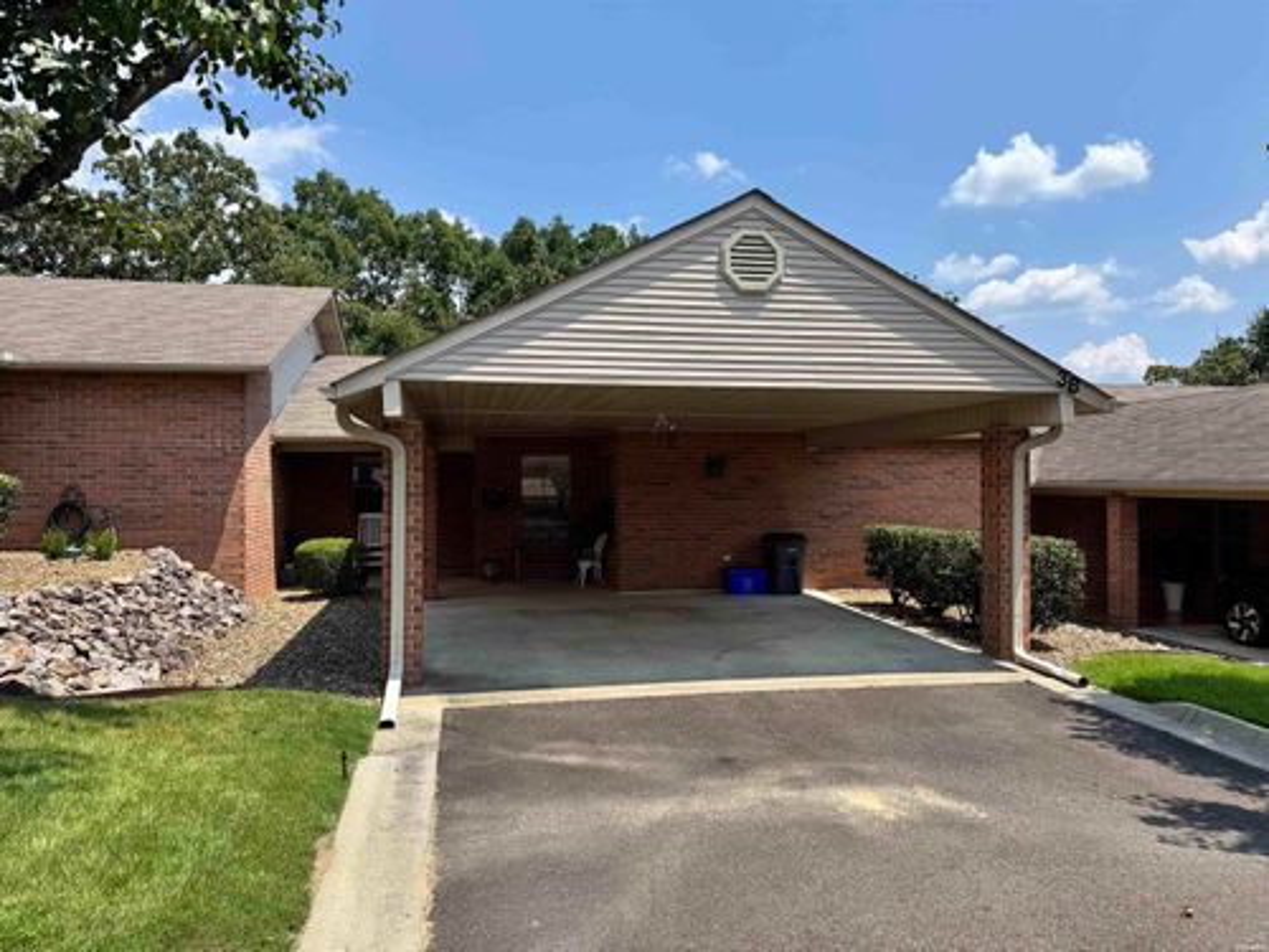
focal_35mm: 24
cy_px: 476
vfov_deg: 56.8
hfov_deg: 71.6
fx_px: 880
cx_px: 634
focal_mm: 6.76
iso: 80
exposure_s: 1/4310
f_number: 1.78
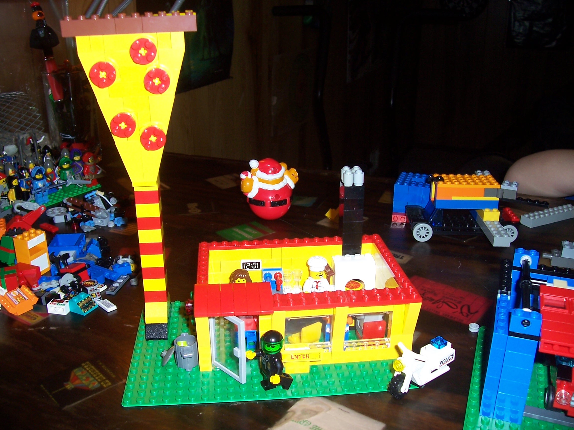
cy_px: 215
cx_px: 287
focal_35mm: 34
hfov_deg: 54.0
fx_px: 564
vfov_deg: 41.8
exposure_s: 1/60
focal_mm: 5.6
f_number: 2.7
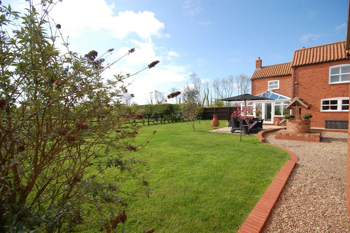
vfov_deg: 69.6
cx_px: 175
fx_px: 168
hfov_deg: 92.5
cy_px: 116
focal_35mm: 17
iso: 200
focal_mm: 11.5
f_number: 8
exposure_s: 1/250
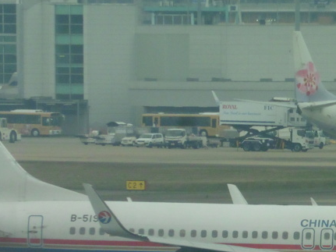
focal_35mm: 917
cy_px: 248
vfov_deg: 1.6
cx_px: 284
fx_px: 8898
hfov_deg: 2.2
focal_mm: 68.9
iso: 400
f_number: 6.3
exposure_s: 1/800
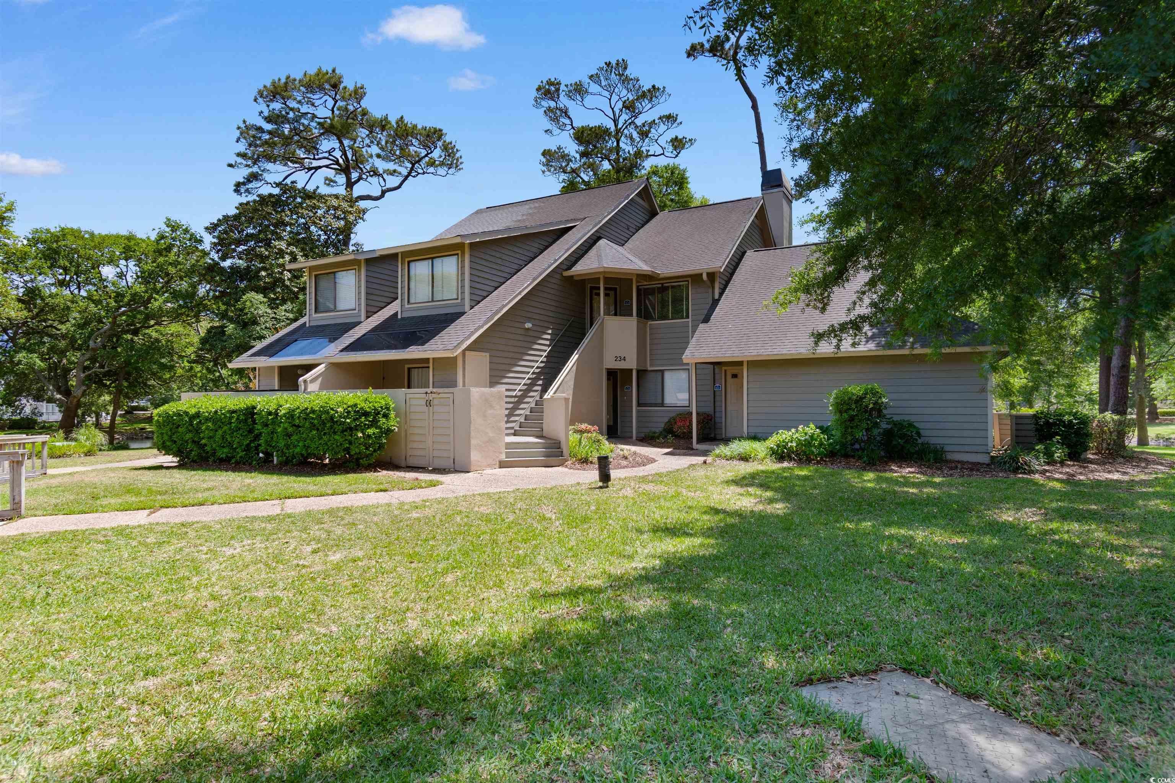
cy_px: 392
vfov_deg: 64.6
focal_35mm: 19
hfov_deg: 86.9
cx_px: 588
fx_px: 620
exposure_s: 1/60
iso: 100
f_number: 4.8
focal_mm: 13
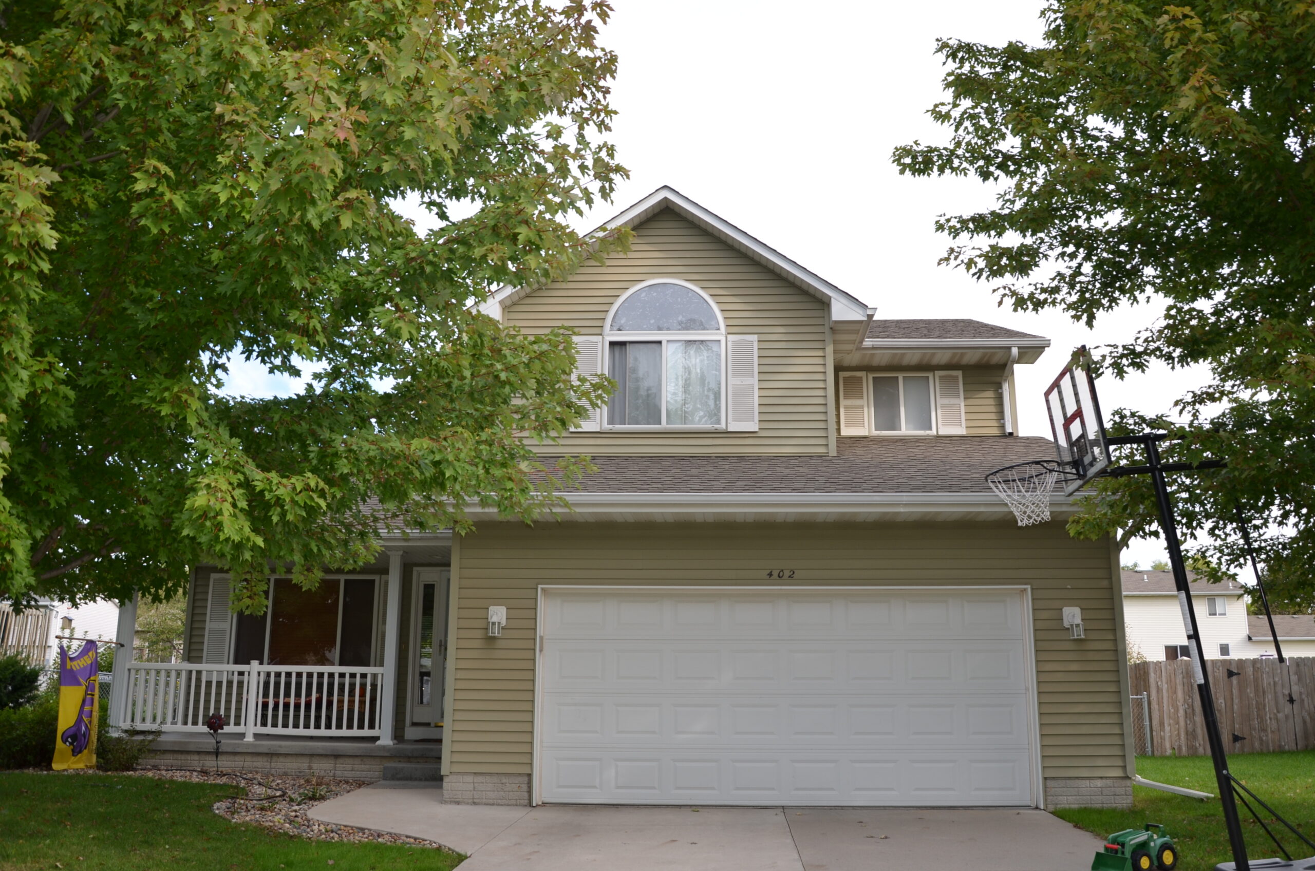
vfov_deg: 41.5
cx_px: 658
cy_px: 436
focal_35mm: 32
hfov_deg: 59.6
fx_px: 1148
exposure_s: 1/200
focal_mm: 21
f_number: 5.6
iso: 100
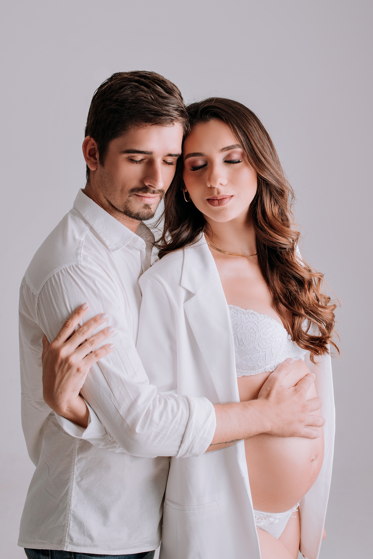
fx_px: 947
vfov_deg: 32.8
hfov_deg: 22.3
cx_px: 215
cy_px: 252
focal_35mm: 61
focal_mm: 50
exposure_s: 1/125
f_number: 4.5
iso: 100
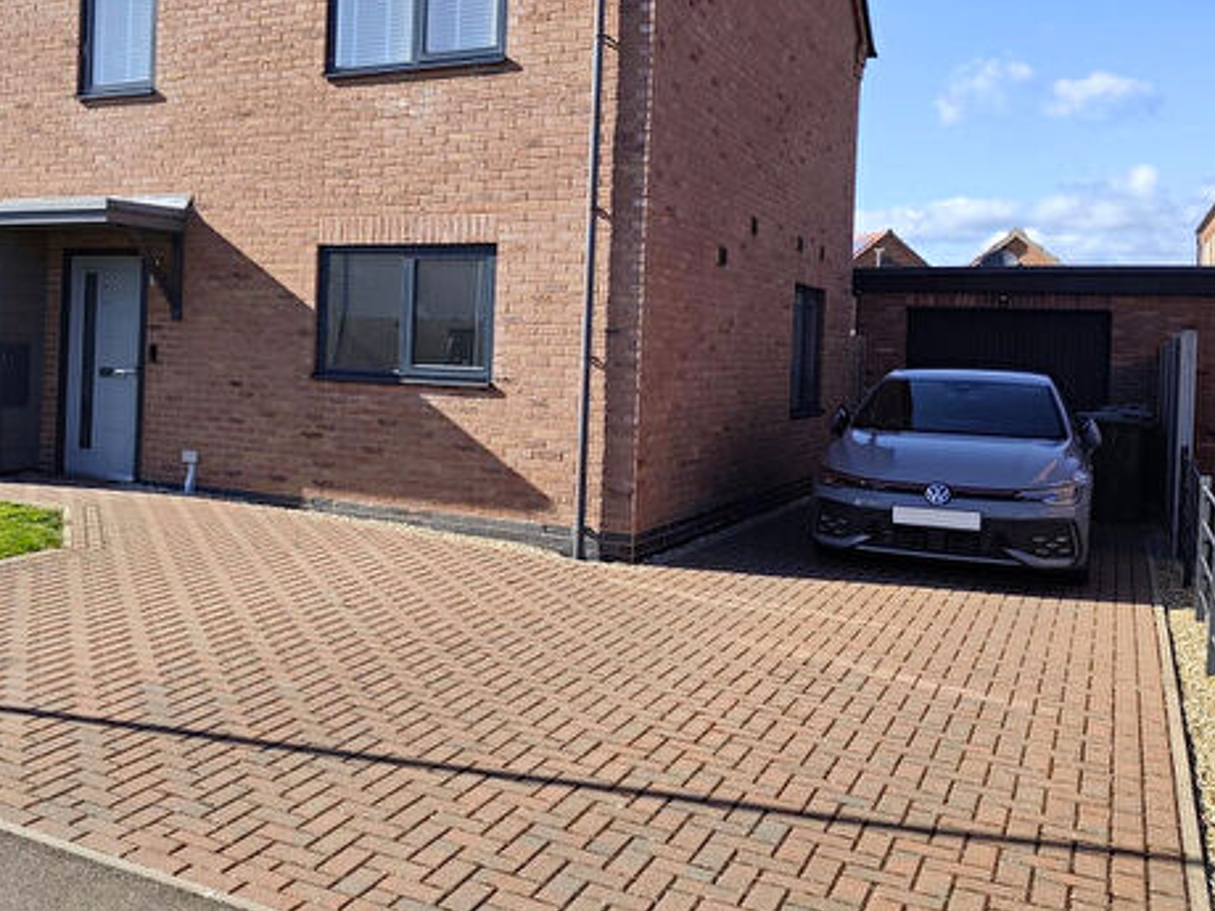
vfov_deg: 40.5
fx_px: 1228
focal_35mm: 35
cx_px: 351
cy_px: 350
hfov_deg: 51.1
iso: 50
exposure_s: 1/568
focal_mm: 6.19
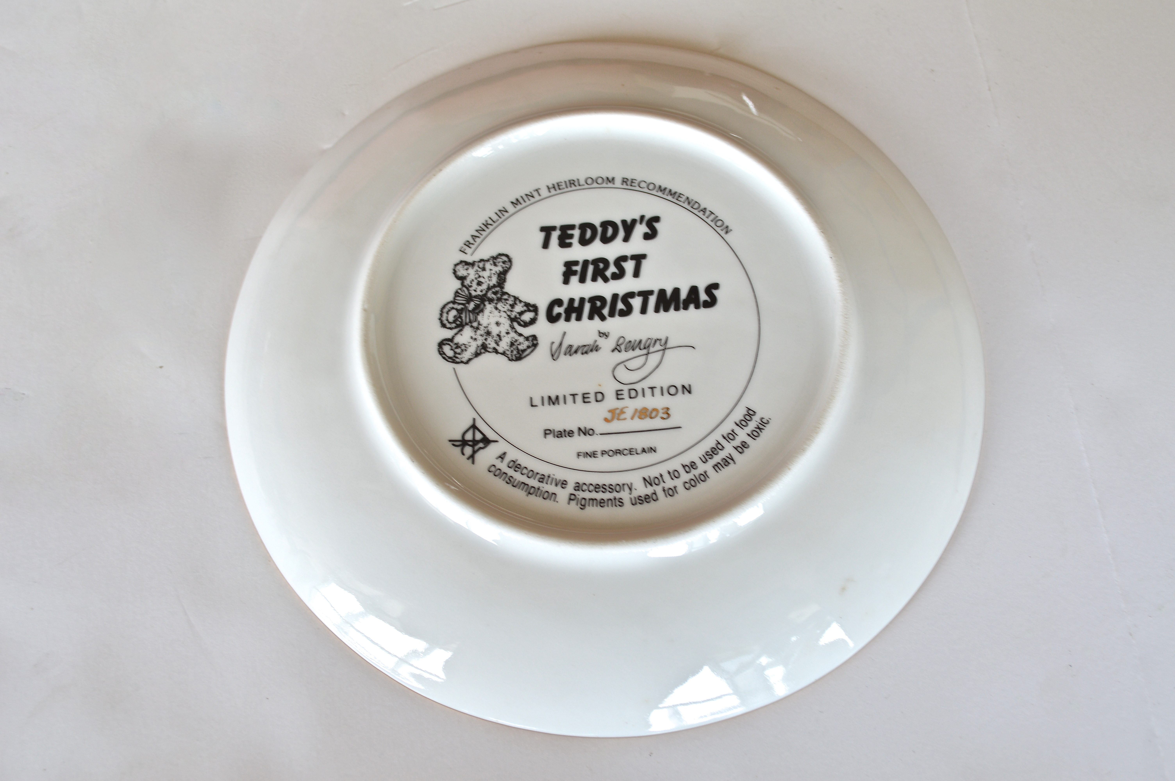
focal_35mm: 39
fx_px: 1272
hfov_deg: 49.6
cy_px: 390
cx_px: 588
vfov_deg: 34.1
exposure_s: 1/25
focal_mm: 26
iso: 100
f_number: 5.6
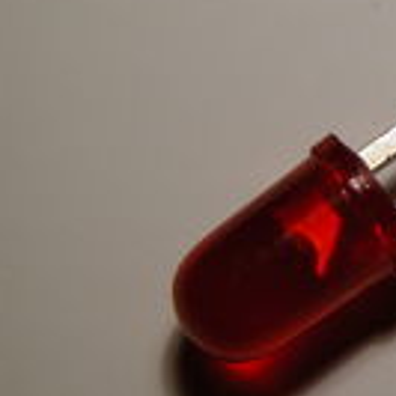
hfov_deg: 6.1
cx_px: 584
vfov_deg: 6.1
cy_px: 116
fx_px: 3689
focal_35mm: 285
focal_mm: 27.3
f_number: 4.1
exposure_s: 1/252
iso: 100
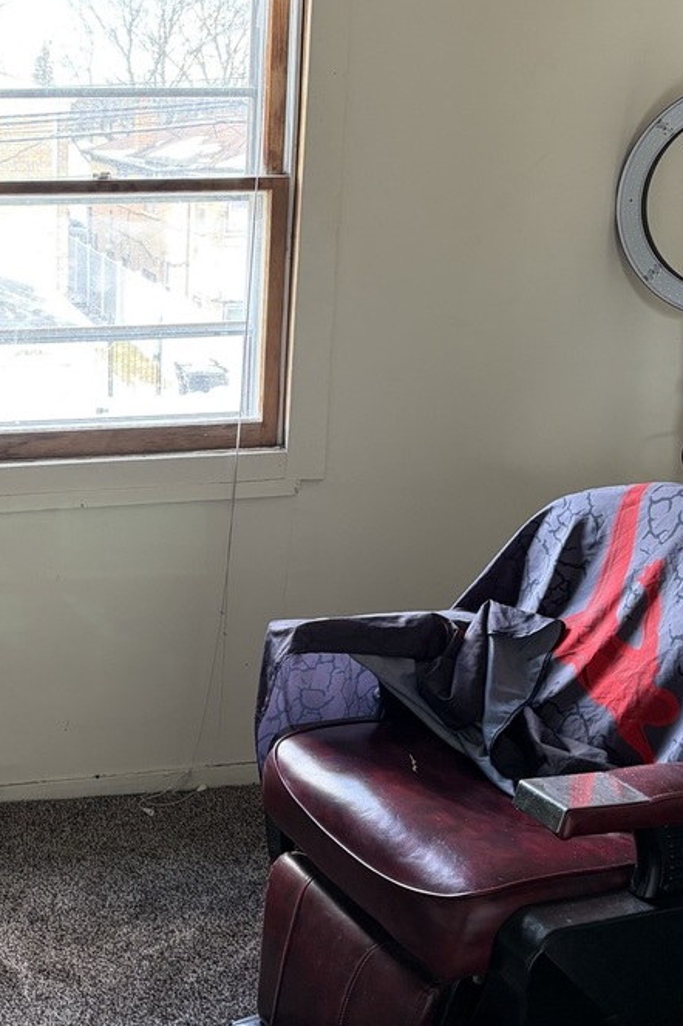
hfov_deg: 29.3
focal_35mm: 44
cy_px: 454
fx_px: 1253
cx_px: 74
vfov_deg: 44.4
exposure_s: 1/60
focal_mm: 5.96
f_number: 1.6
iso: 160
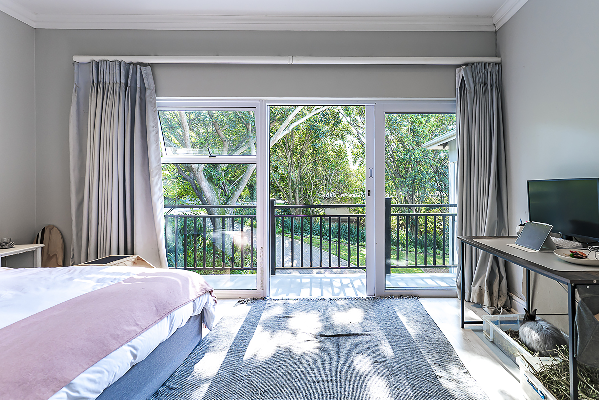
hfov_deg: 89.3
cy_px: 186
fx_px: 300
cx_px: 344
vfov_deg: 67.4
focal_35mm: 18
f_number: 4
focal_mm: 14
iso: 160
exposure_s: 1/60
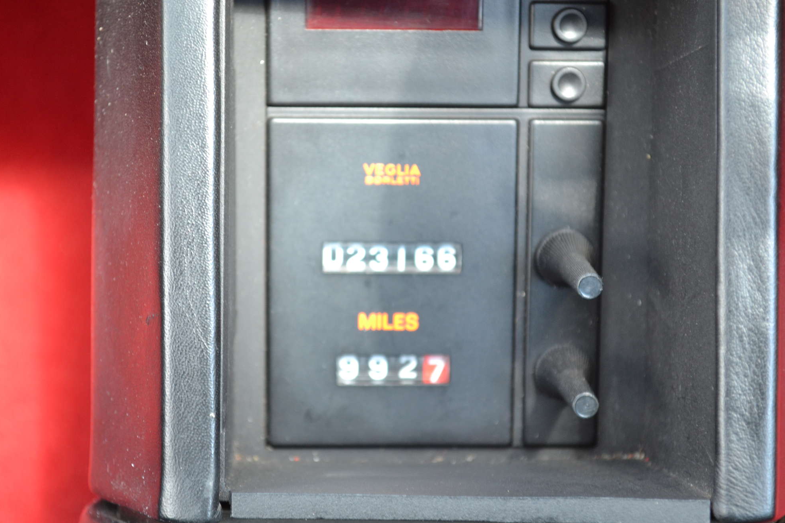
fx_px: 1821
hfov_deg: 24.3
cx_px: 395
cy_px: 261
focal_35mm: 84
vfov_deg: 16.4
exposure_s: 1/60
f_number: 5.6
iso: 800
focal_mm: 55
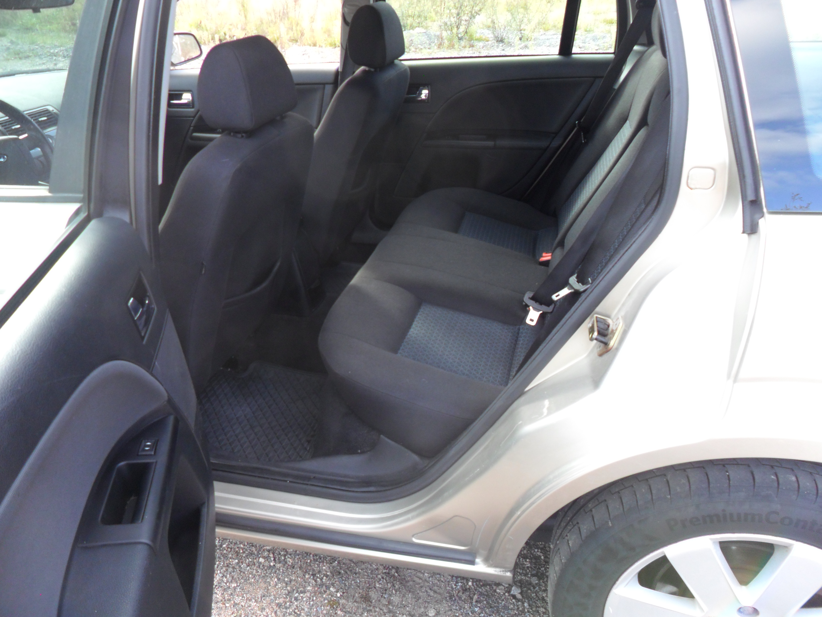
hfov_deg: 65.3
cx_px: 411
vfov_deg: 51.4
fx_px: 641
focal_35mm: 27
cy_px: 308
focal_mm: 4.9
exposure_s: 1/60
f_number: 3.5
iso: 80
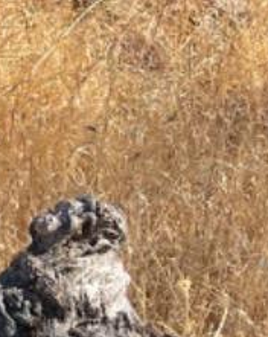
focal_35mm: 166
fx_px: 1650
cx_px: -605
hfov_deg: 7.7
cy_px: -144
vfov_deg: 11.2
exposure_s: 1/2288
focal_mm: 5.1
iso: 32
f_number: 1.6
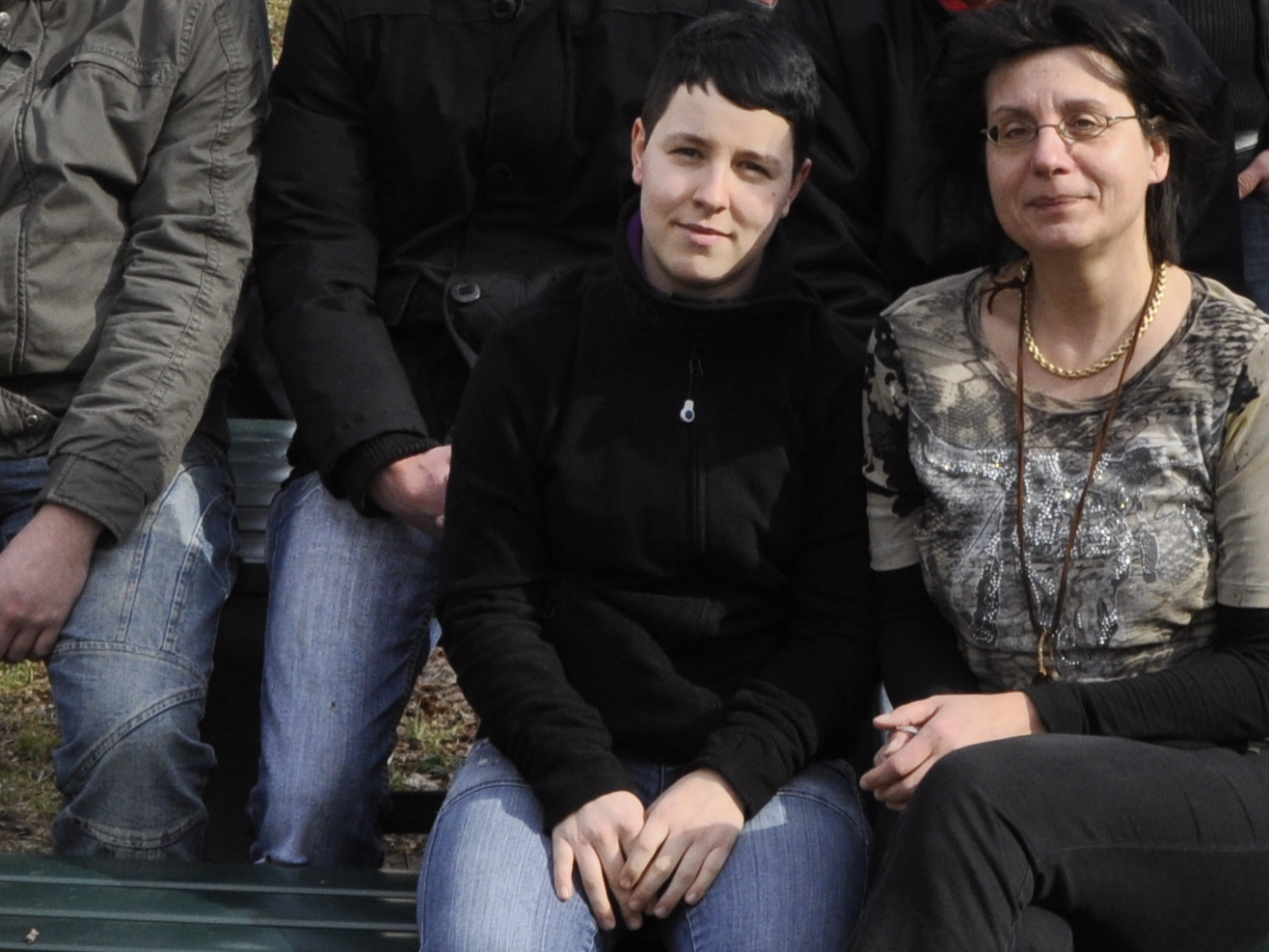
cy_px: 23
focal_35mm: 122
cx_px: 838
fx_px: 4472
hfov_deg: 16.1
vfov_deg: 12.0
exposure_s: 1/200
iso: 400
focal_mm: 26
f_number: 13
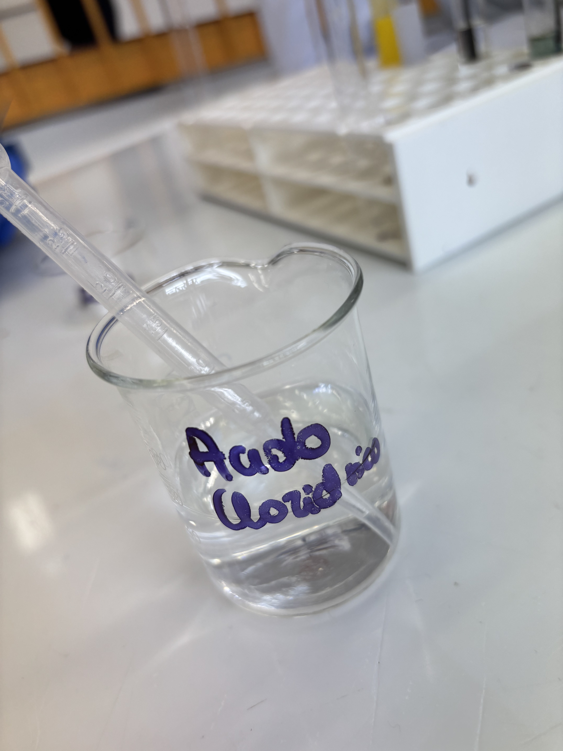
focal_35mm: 26
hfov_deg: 53.1
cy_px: 376
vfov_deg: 67.3
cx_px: 282
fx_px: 564
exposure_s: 1/205
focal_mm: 5.96
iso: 40
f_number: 1.6
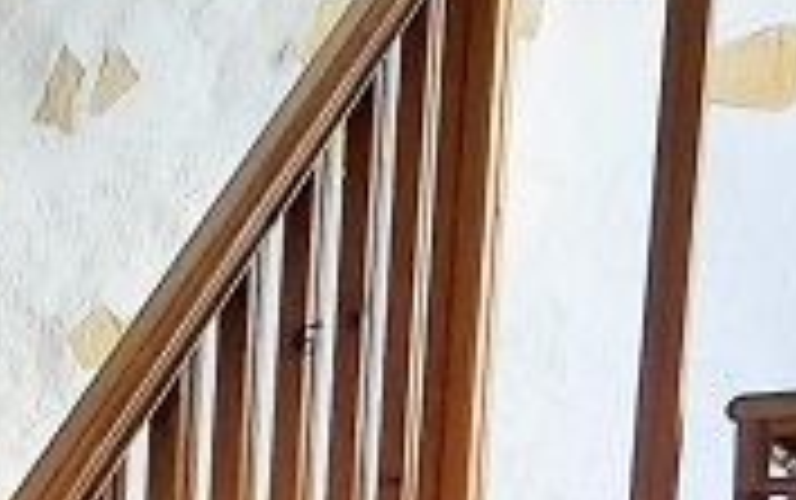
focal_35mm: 84
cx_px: -207
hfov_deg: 22.3
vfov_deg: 13.5
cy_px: 968
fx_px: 1824
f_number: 2.2
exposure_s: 1/33
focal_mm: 1.74
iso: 160
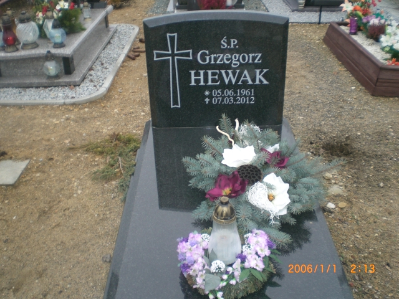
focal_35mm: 38
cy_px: 150
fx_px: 438
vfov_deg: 37.7
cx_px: 200
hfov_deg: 49.0
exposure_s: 1/80
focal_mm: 6.3
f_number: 3.1
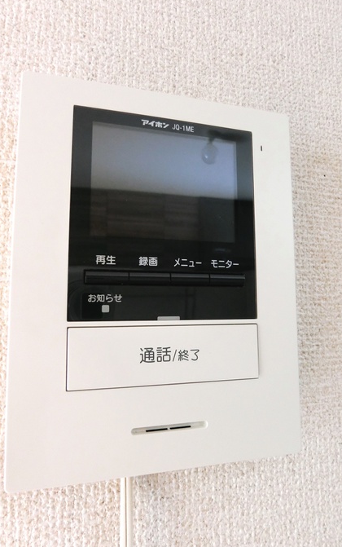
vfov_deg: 82.3
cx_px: 167
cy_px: 278
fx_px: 313
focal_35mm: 21
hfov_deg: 57.3
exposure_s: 1/125
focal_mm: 4.06
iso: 320
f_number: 2.7
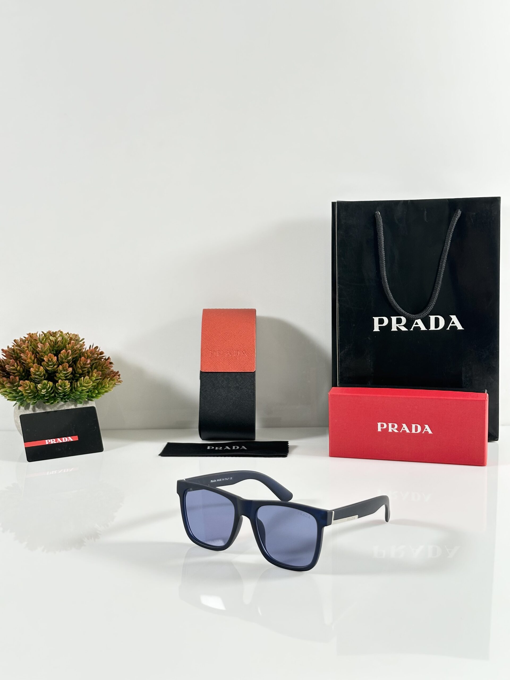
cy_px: 340
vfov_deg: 39.7
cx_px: 255
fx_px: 943
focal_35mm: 48
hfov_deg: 30.3
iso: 64
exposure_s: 1/50
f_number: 1.78
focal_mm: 6.86
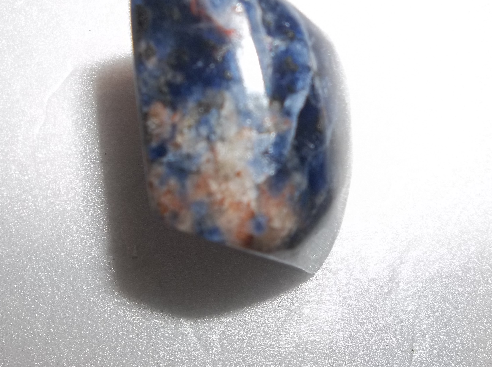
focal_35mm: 50
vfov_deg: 29.0
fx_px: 710
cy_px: 145
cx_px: 252
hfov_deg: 38.2
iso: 80
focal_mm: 4.9
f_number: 3.5
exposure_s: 1/30
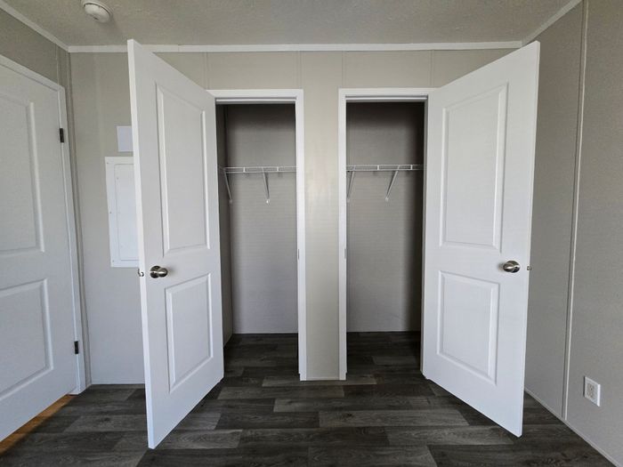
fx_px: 234
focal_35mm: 13
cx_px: 312
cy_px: 234
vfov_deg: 89.9
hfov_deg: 106.2
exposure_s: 1/100
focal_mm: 2.2
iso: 400
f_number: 2.2
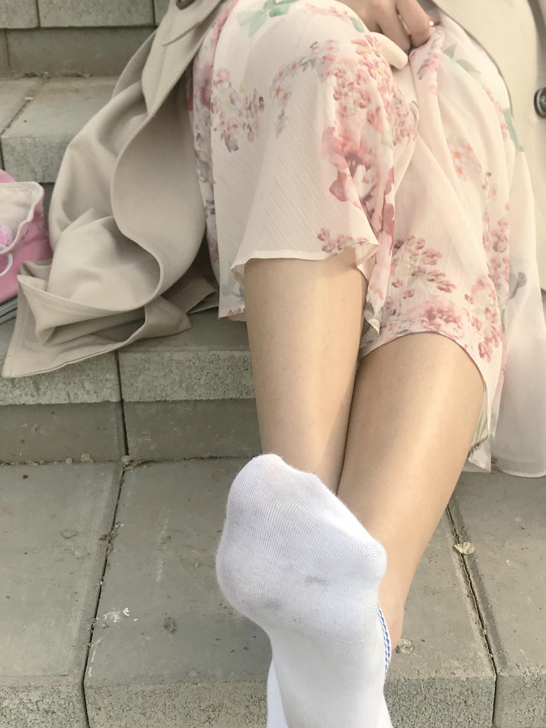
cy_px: 338
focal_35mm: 50
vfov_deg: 38.2
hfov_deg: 29.1
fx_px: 1051
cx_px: 264
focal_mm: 3.99
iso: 20
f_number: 1.8
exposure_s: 1/760
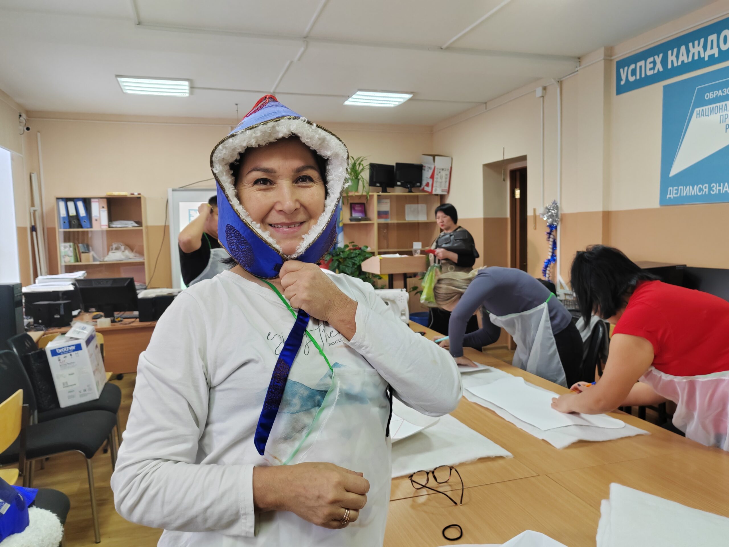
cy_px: 274
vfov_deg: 51.4
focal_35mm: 27
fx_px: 569
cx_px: 364
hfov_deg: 65.3
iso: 250
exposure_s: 1/100
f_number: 1.9
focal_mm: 5.52
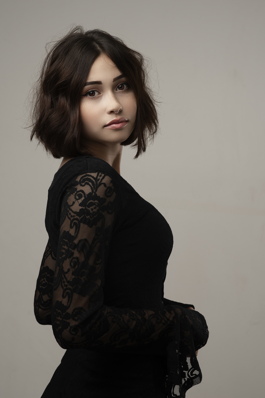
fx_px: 938
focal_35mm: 85
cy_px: 199
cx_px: 132
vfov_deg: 23.9
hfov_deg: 16.1
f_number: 9.5
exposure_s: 1/200
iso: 125
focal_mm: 85
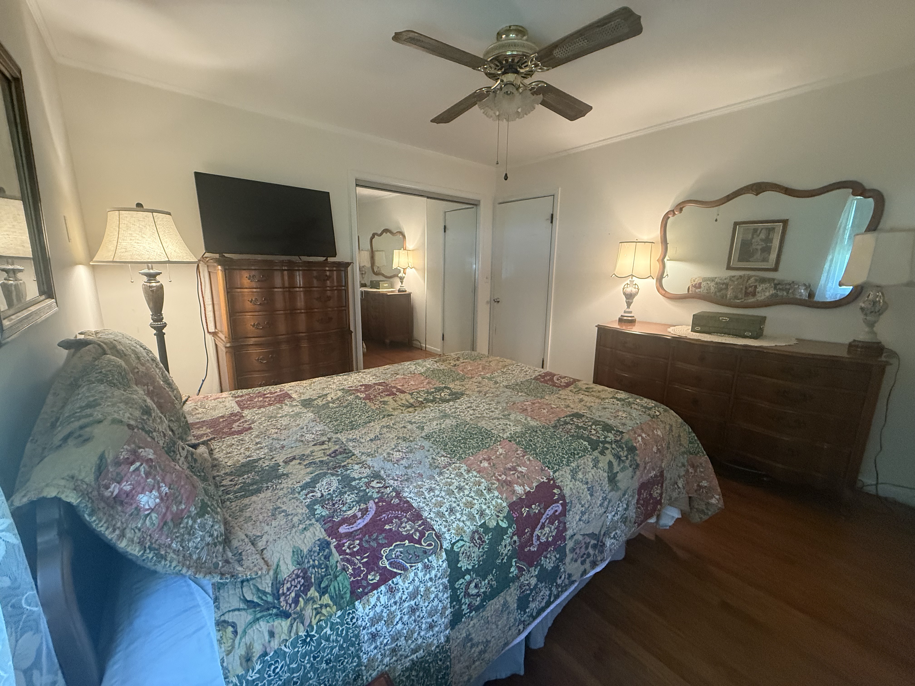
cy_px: 343
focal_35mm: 14
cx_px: 458
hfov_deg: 102.1
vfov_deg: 85.7
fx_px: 370
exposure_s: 1/60
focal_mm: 2.22
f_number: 2.2
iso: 500
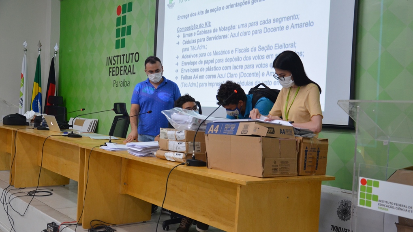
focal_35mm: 41
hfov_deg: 49.4
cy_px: 118
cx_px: 207
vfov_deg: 29.0
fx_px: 449
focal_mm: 26
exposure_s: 1/40
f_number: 4
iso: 800
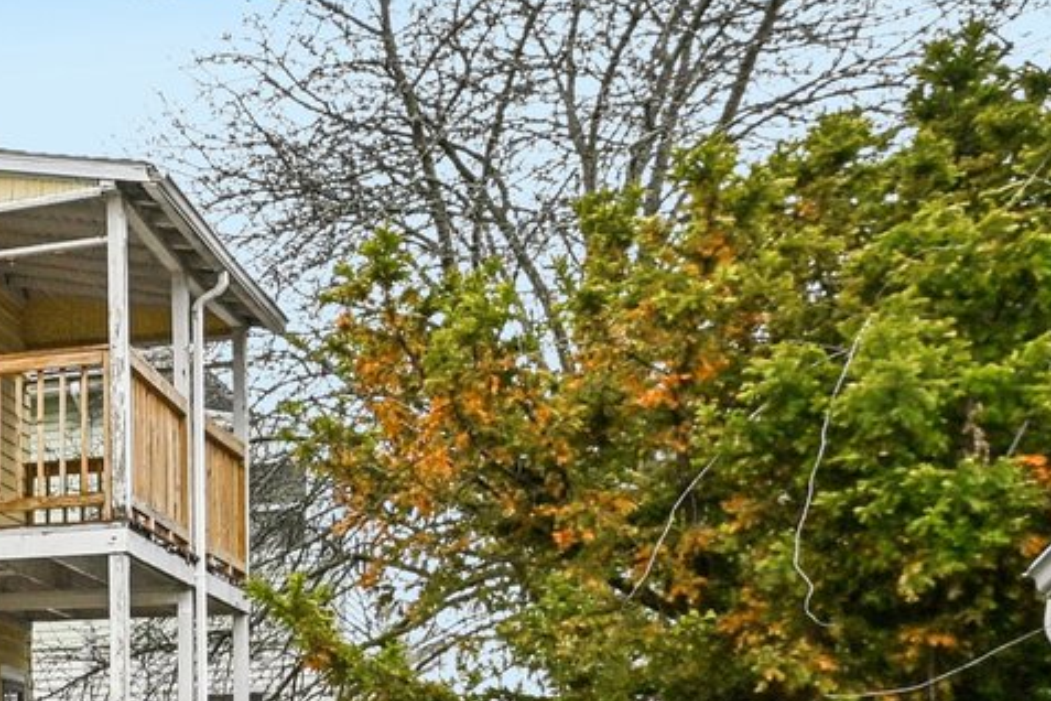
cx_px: -1196
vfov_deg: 17.6
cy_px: 878
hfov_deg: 17.2
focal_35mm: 73
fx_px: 2131
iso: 400
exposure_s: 1/640
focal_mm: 17
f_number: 8
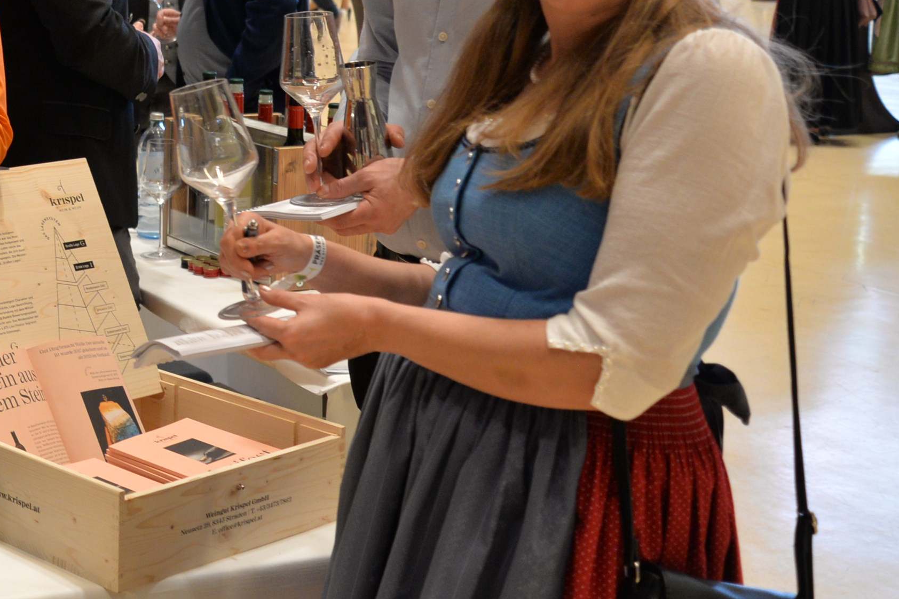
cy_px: 11
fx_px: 1873
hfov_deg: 24.9
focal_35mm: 75
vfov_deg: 17.8
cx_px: -124
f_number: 3.8
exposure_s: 1/40
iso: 800
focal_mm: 28
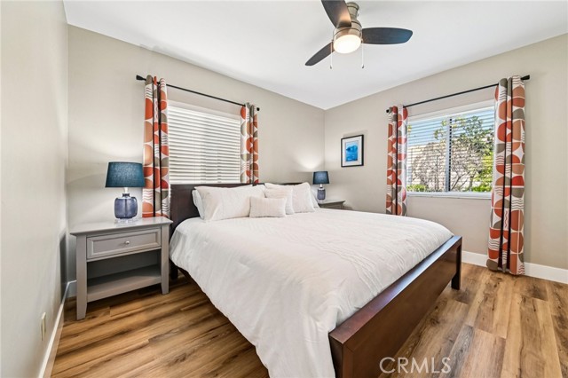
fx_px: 205
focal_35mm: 13
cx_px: 284
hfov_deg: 108.4
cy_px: 189
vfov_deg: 85.4
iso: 250
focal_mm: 13
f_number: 8
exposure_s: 1/6
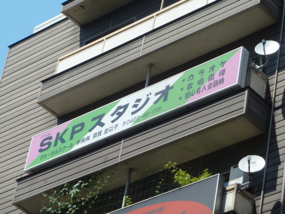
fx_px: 1301
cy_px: 107
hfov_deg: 12.5
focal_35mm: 158
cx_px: 142
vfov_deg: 9.4
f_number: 4.5
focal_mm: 25.9
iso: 80
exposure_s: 1/400
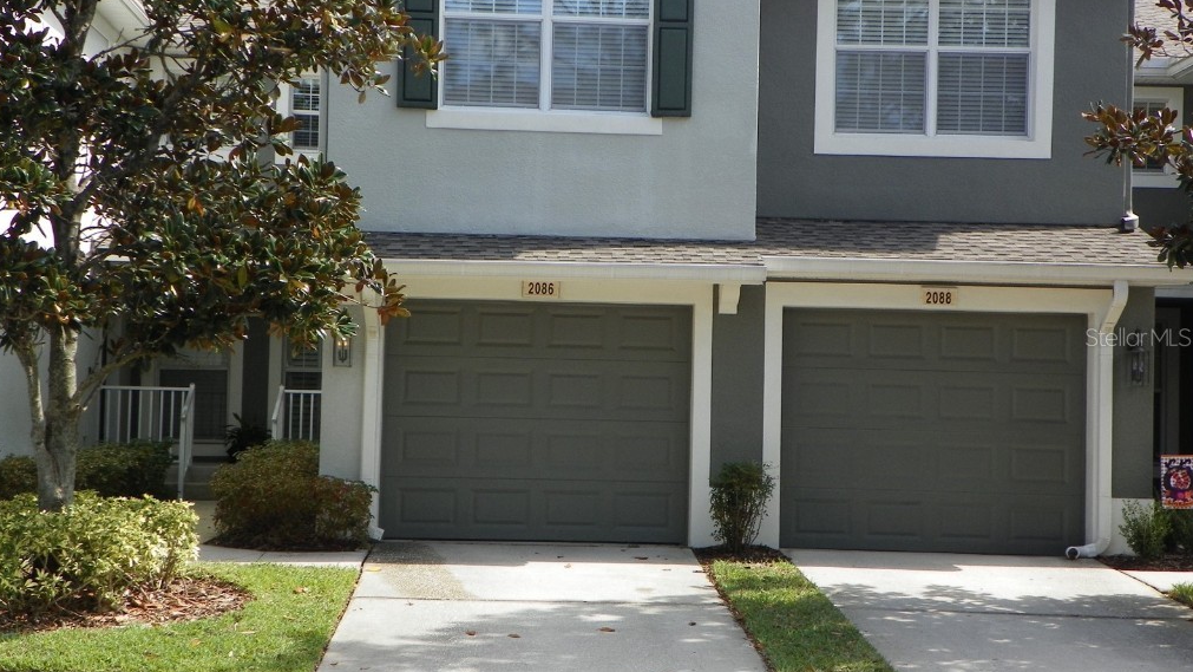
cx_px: 592
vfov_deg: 18.8
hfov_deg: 32.8
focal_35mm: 64
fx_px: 2025
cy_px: 337
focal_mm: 10.3
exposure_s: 1/200
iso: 64
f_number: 4
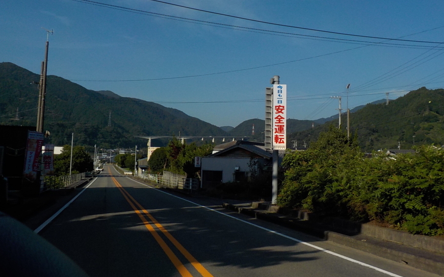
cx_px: 250
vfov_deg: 35.1
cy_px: 104
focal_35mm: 36
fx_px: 435
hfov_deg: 53.9
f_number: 6.6
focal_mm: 4.1
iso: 125
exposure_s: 1/640
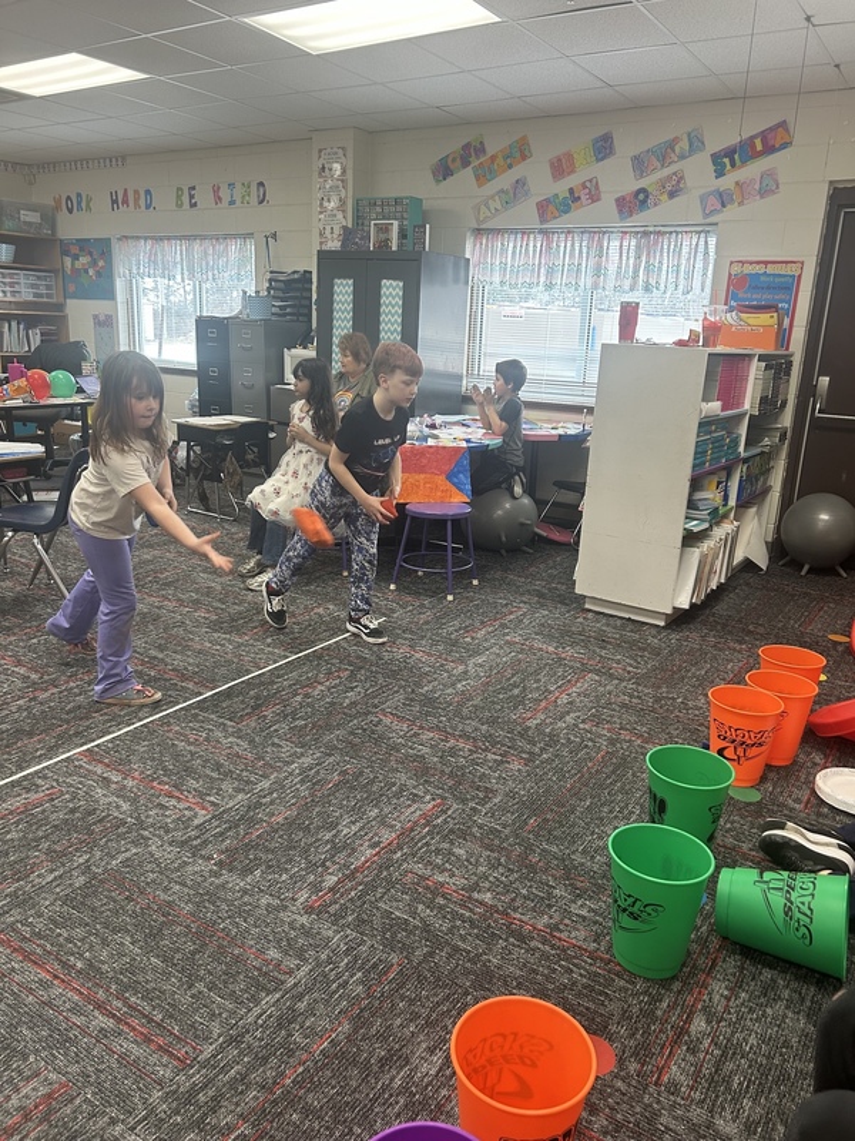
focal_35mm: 26
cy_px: 570
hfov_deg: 53.1
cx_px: 428
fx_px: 856
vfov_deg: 67.3
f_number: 1.5
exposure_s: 1/120
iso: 125
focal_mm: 5.7
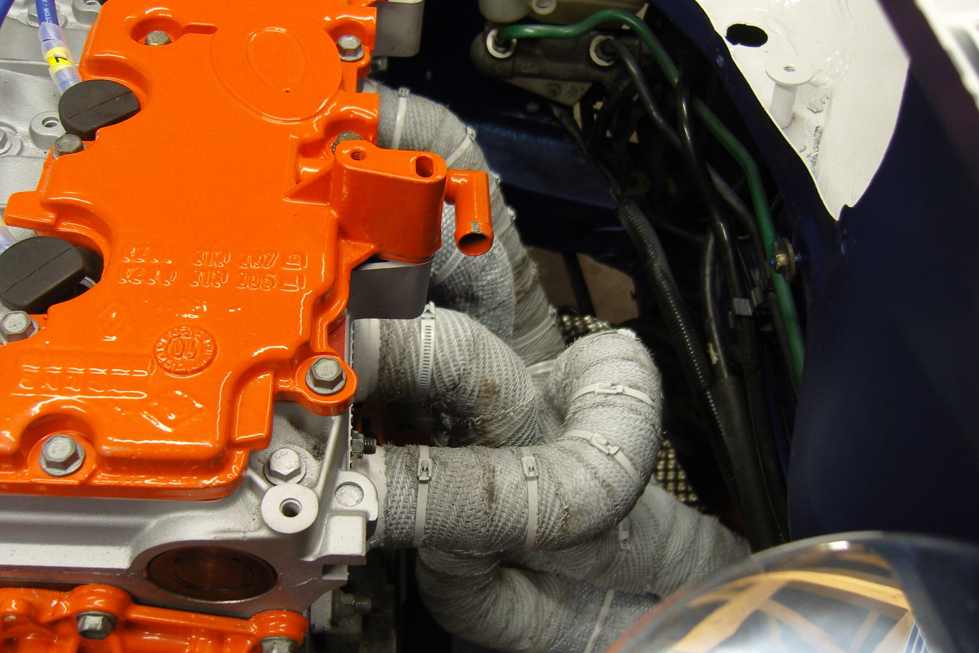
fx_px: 979
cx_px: 488
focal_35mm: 36
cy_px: 350
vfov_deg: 36.9
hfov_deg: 53.1
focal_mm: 7.3
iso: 160
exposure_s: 1/40
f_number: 2.8
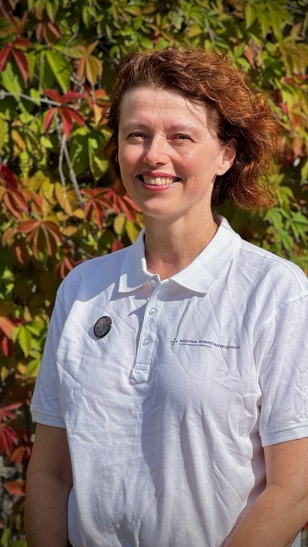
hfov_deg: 14.2
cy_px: 271
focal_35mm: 85
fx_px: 1234
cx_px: 173
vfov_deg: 25.0
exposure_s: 1/677
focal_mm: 9
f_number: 2.8
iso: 25
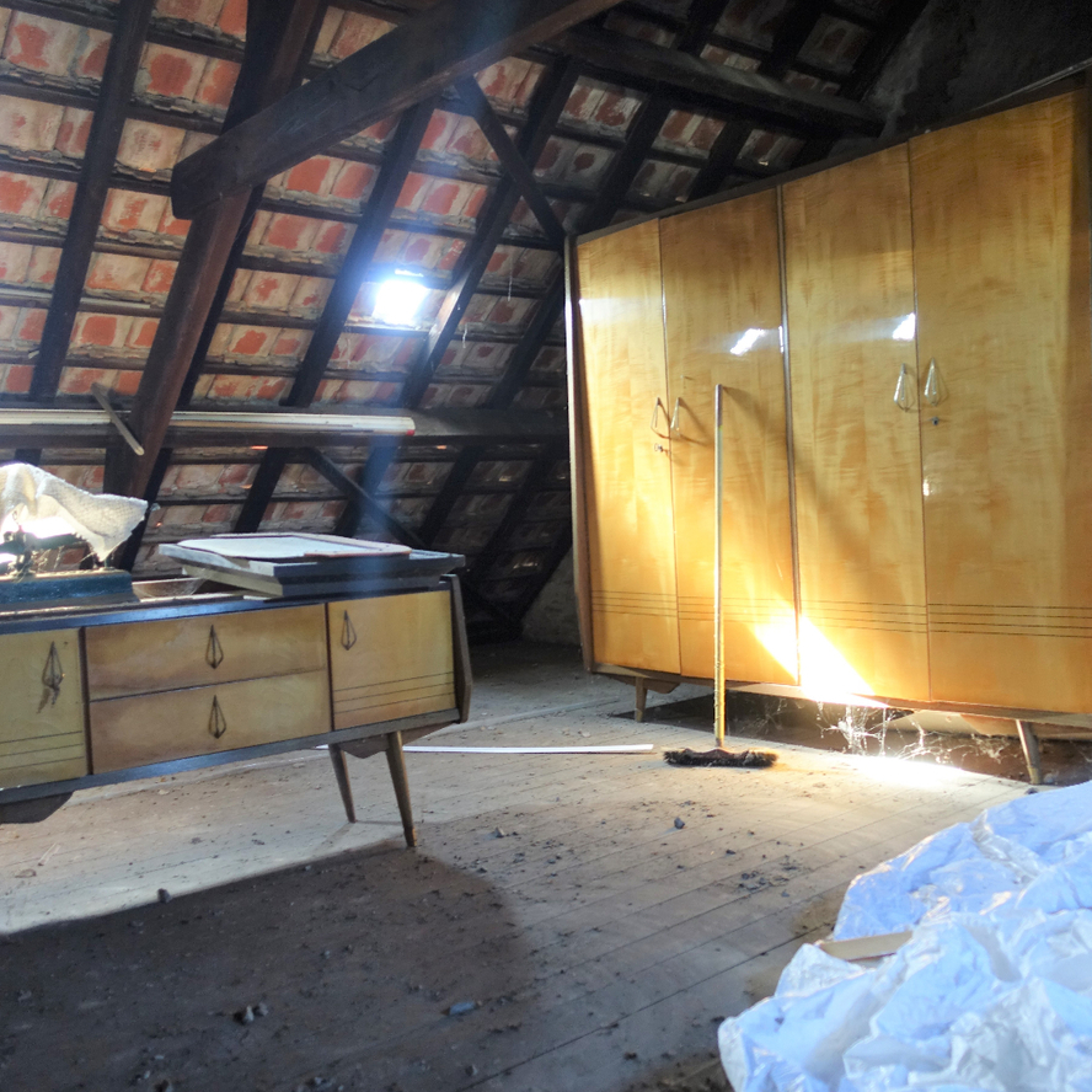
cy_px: 550
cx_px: 557
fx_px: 1106
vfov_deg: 52.5
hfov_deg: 52.5
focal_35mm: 31
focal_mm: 8.8
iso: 400
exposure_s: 1/30
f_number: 1.8
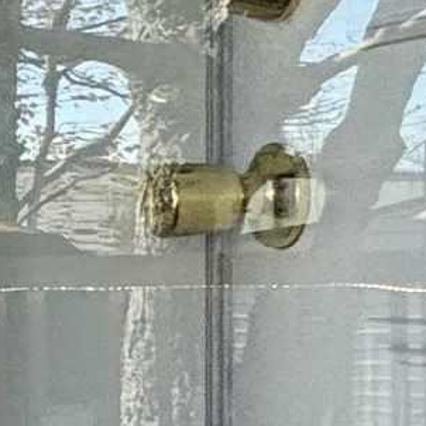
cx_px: -1471
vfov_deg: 13.8
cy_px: 292
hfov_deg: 7.3
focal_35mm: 126
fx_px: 1754
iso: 40
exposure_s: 1/944
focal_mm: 2.22
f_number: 2.2
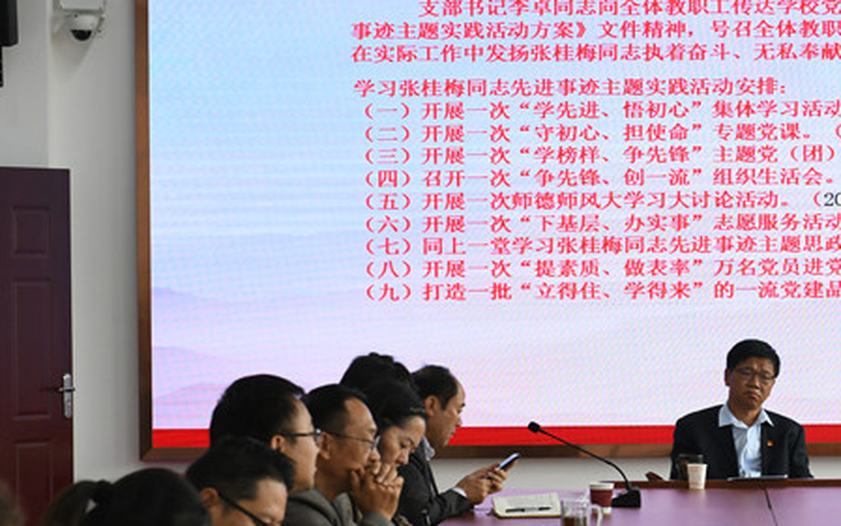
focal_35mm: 143
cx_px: 717
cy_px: 345
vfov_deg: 9.2
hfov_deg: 14.5
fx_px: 3279
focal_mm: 62
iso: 800
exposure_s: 1/160
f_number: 6.3
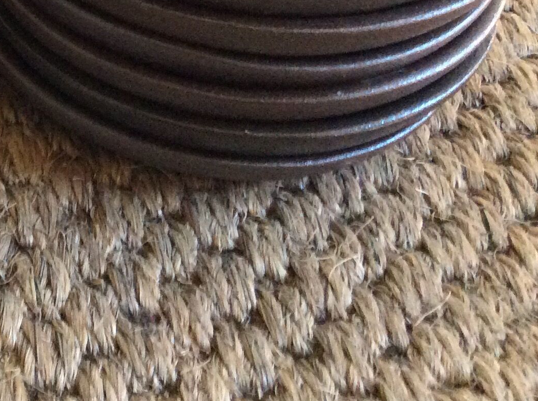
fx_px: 1226
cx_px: -96
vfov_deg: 18.1
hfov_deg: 22.9
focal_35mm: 79
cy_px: 1
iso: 250
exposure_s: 1/17
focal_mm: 3.3
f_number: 2.4
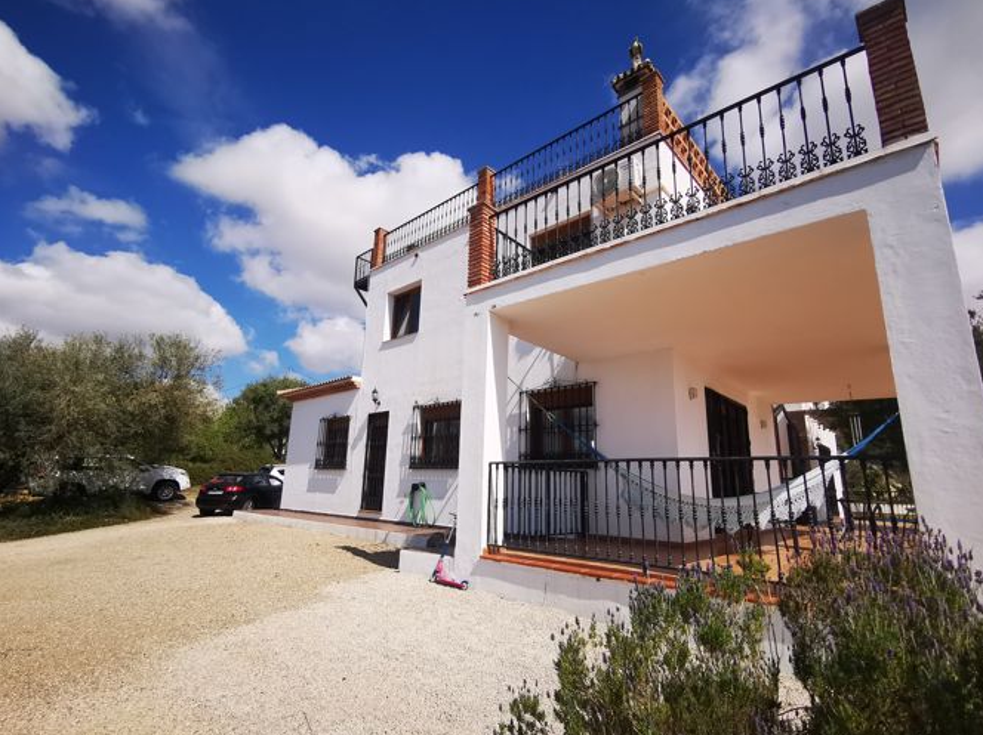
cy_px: 377
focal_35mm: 17
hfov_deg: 91.1
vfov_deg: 74.6
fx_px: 482
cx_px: 497
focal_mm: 2.35
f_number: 2.2
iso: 50
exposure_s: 1/1608
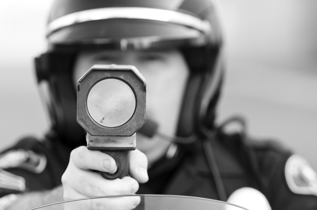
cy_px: 105
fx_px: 1847
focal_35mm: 210
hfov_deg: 9.8
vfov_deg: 6.5
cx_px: 158
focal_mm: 140
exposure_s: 1/320
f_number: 4.5
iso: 200
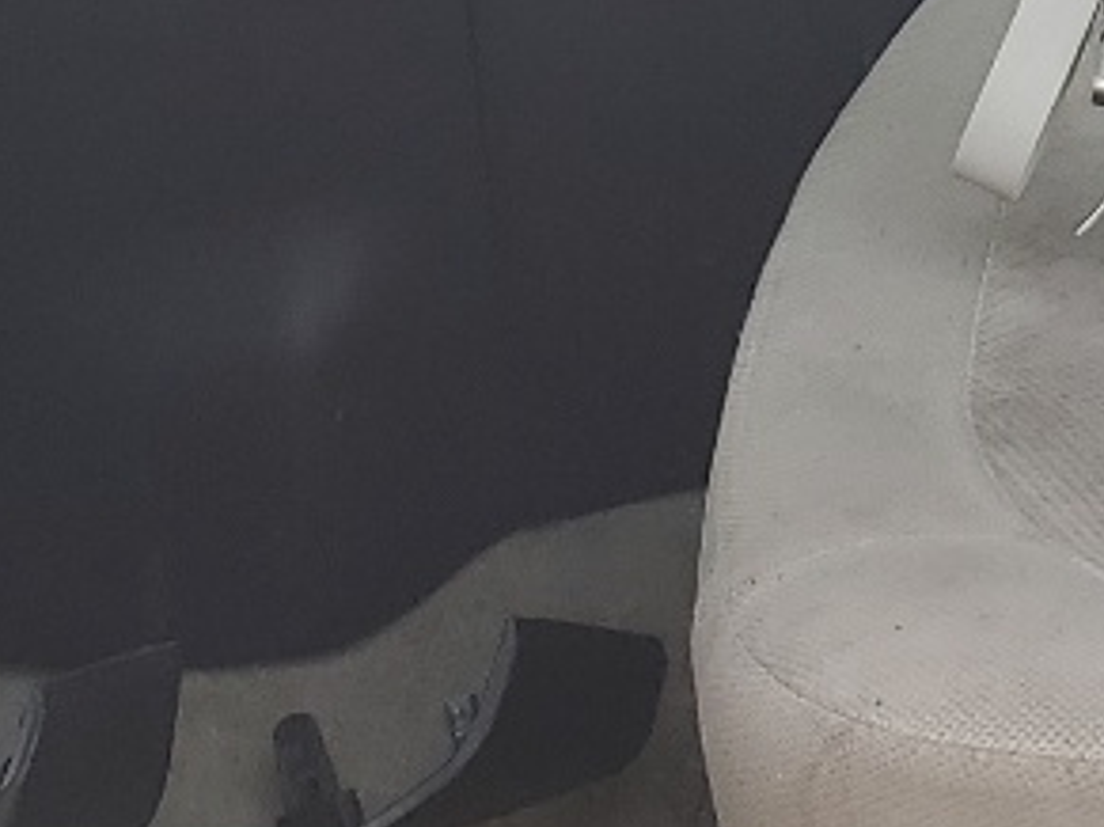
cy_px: -307
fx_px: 4559
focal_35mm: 143
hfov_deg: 13.6
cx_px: 1070
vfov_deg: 10.1
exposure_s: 1/476
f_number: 1.5
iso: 50
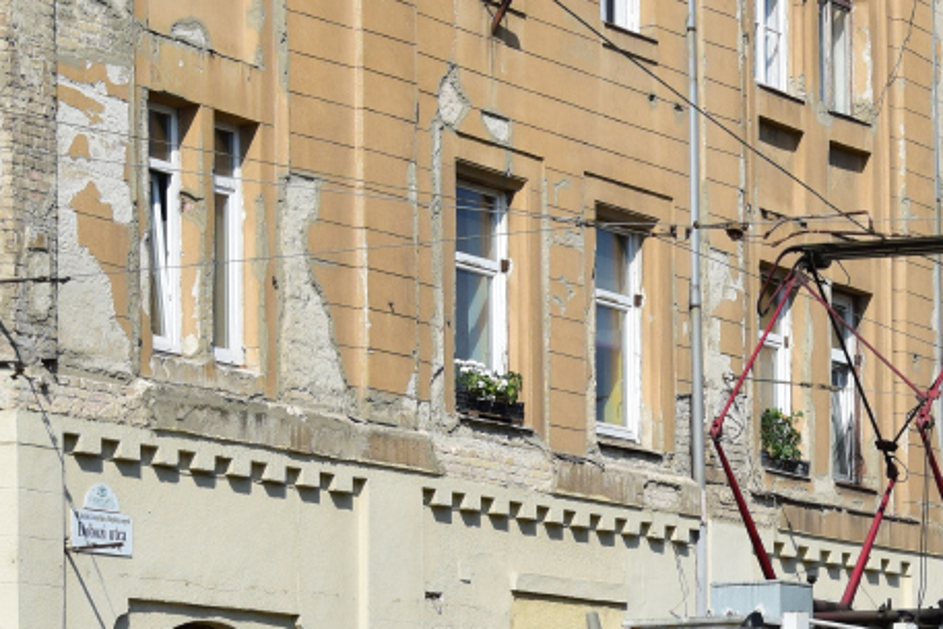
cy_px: 521
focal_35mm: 162
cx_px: 1081
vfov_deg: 8.5
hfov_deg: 12.4
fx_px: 4245
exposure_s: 1/1000
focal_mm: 38
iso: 200
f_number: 6.3
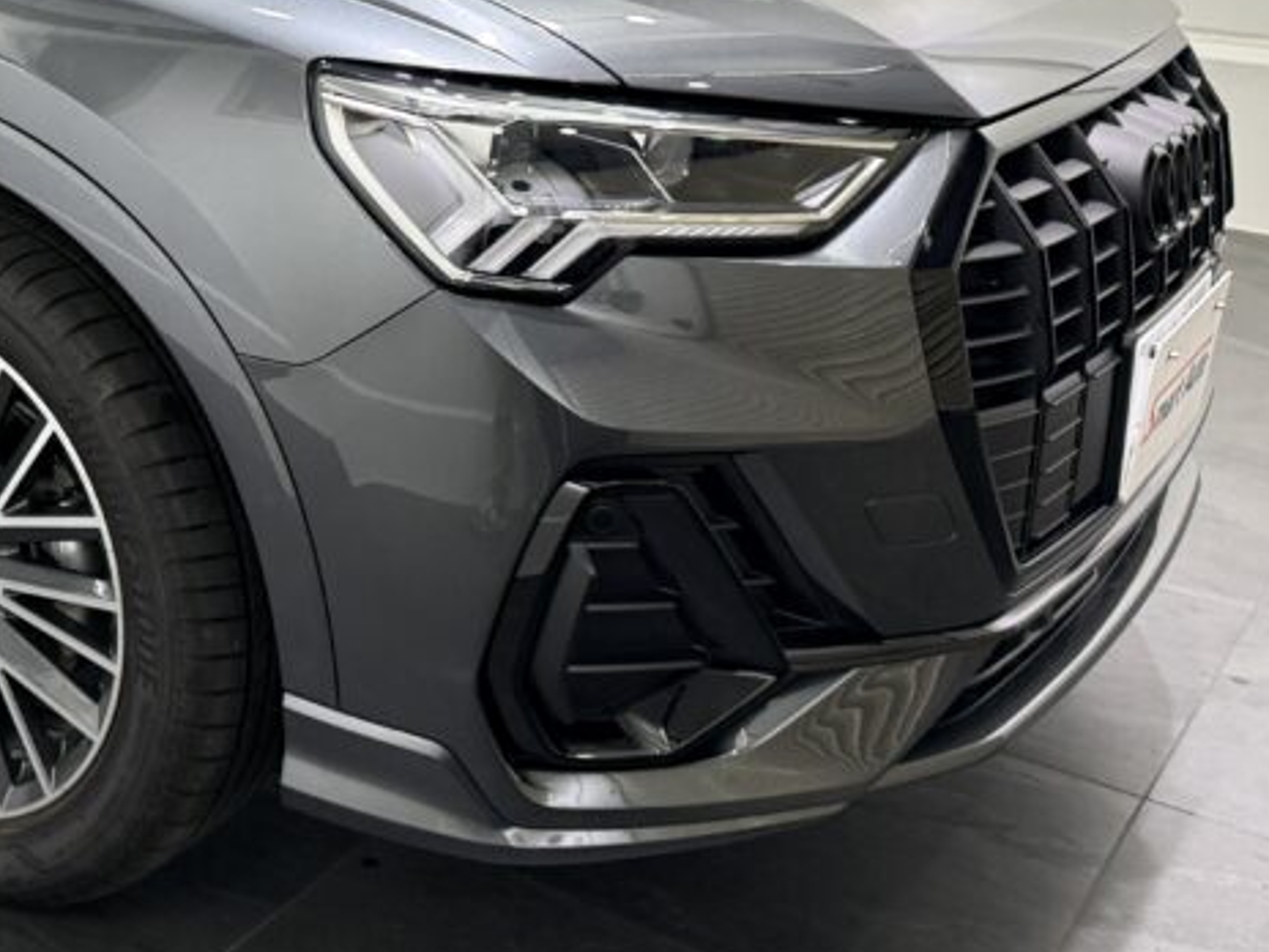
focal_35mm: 53
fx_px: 1943
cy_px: 137
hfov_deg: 33.2
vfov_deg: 26.8
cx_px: 11
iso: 320
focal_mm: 6.76
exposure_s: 1/100
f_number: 1.78
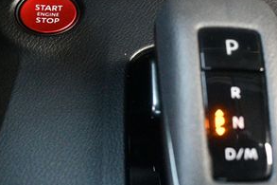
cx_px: 223
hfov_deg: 27.5
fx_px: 554
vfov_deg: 18.9
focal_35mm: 72
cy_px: 105
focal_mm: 22
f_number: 4
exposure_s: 1/60
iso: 8000
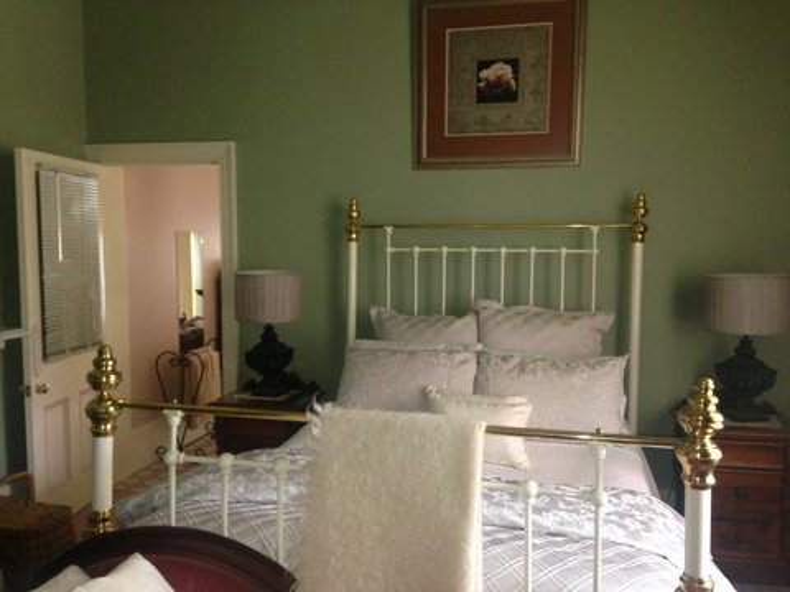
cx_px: 395
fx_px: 753
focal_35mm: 33
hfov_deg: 55.4
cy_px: 296
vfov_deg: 42.9
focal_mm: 4.12
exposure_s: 1/20
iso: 200
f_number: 2.4
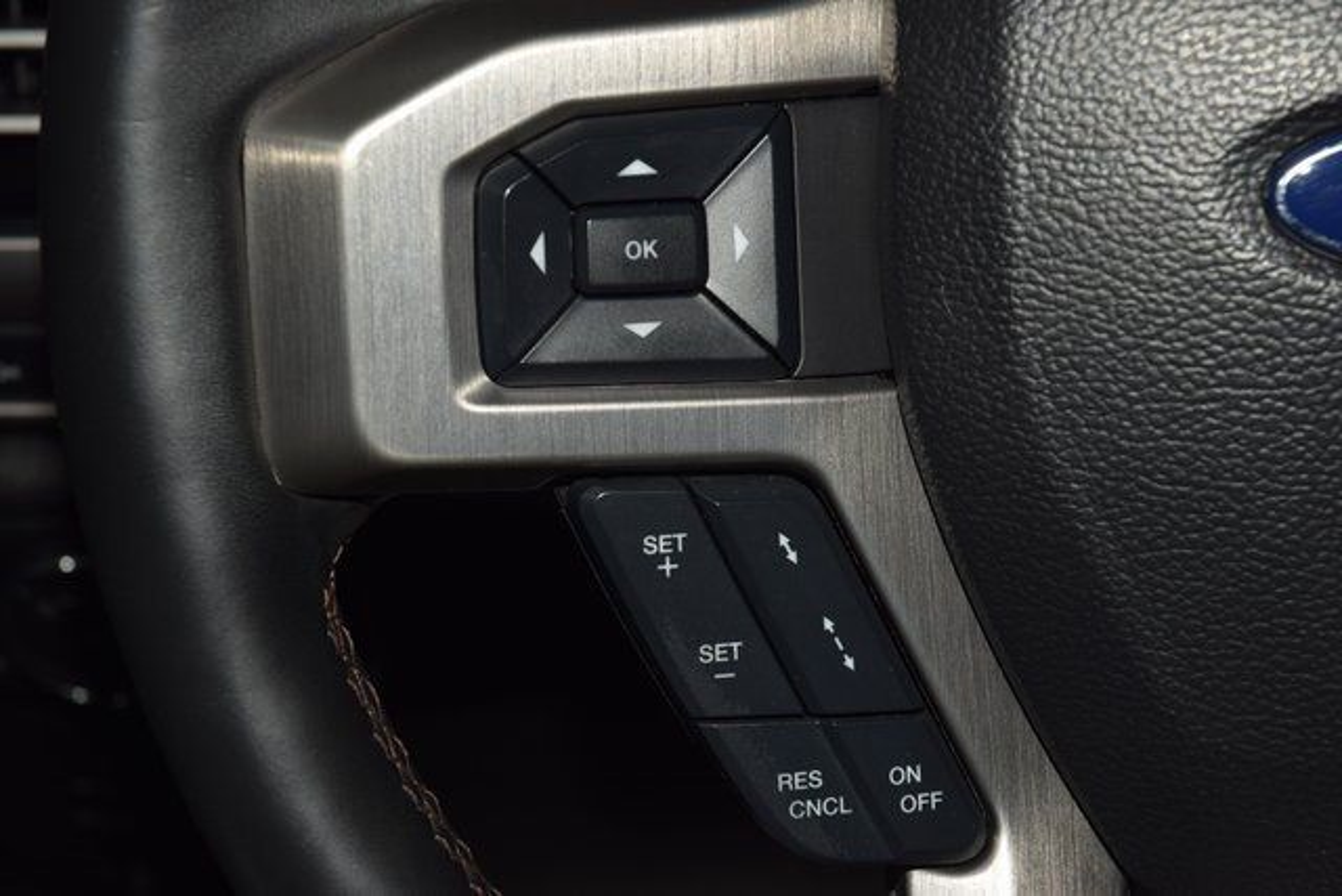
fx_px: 3915
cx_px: 671
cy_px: 448
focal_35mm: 105
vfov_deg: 13.0
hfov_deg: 19.5
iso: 100
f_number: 8
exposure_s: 1/125
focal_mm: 70
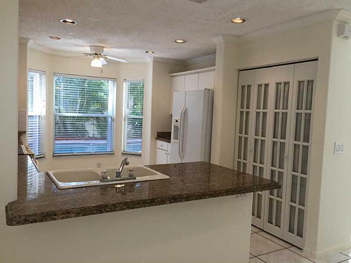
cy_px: 132
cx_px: 176
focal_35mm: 29
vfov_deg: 48.2
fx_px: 294
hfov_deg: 61.7
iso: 32
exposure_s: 1/40
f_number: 2.2
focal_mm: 4.15
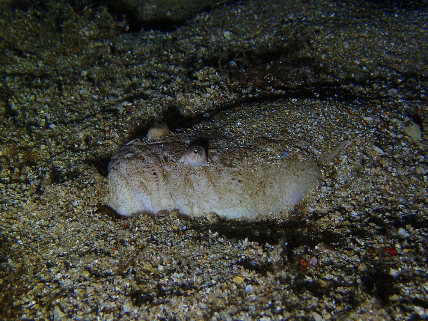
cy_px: 160
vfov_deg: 27.5
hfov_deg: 36.2
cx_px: 214
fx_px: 655
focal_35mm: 53
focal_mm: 9.61
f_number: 4.5
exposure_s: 1/100
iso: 200
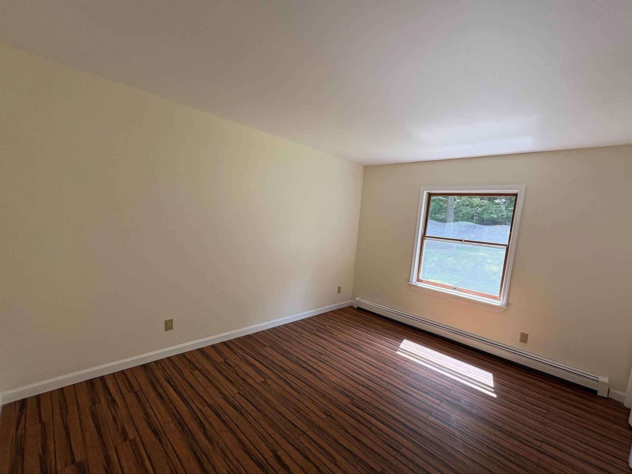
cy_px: 249
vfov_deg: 81.7
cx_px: 330
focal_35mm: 15
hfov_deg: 98.1
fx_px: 274
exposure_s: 1/127
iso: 80
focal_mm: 2.22
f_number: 2.2
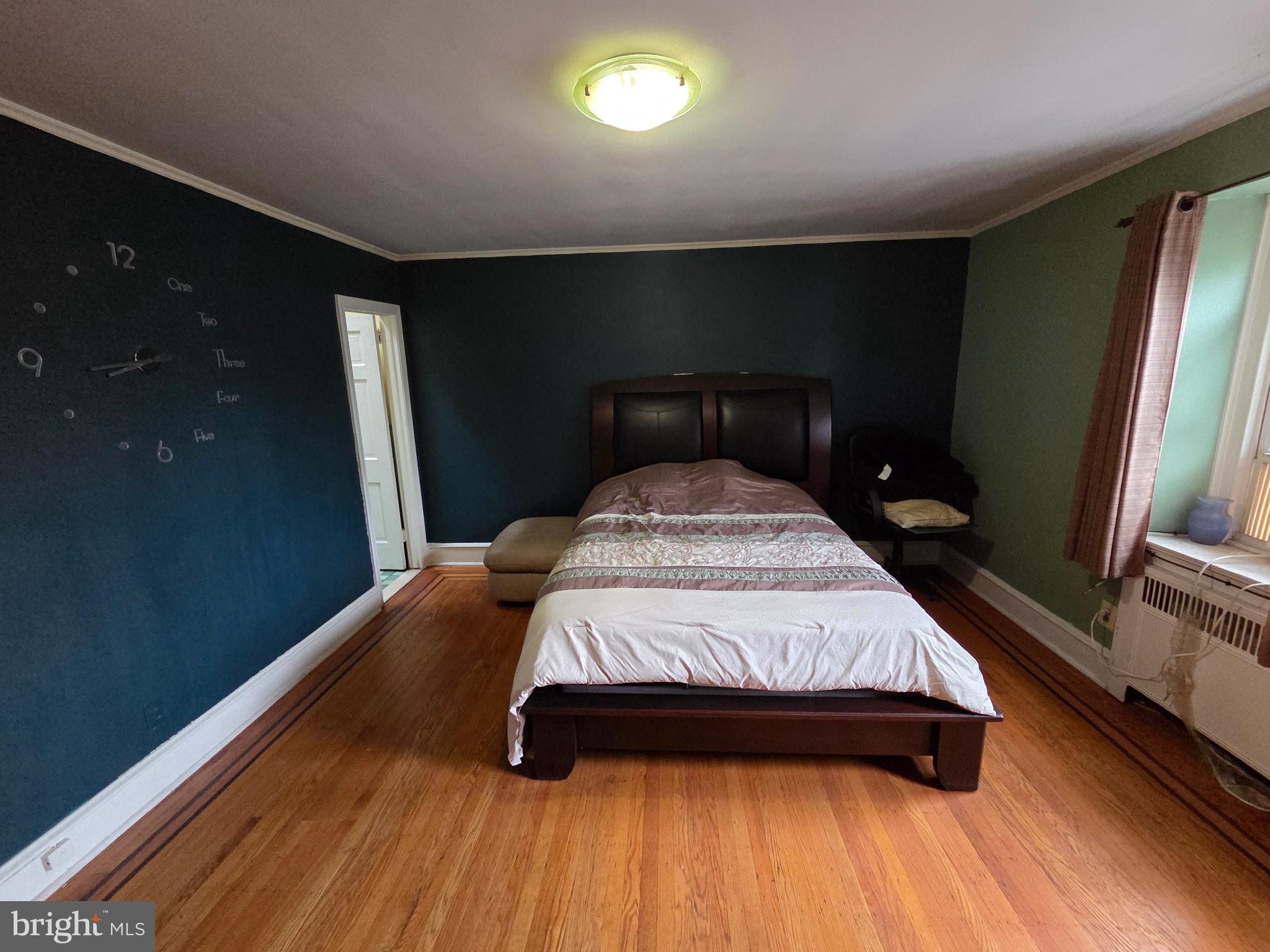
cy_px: 476
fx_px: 477
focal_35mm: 13
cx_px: 635
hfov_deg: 106.2
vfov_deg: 89.9
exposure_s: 1/60
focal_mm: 2.2
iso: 1600
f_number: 2.2
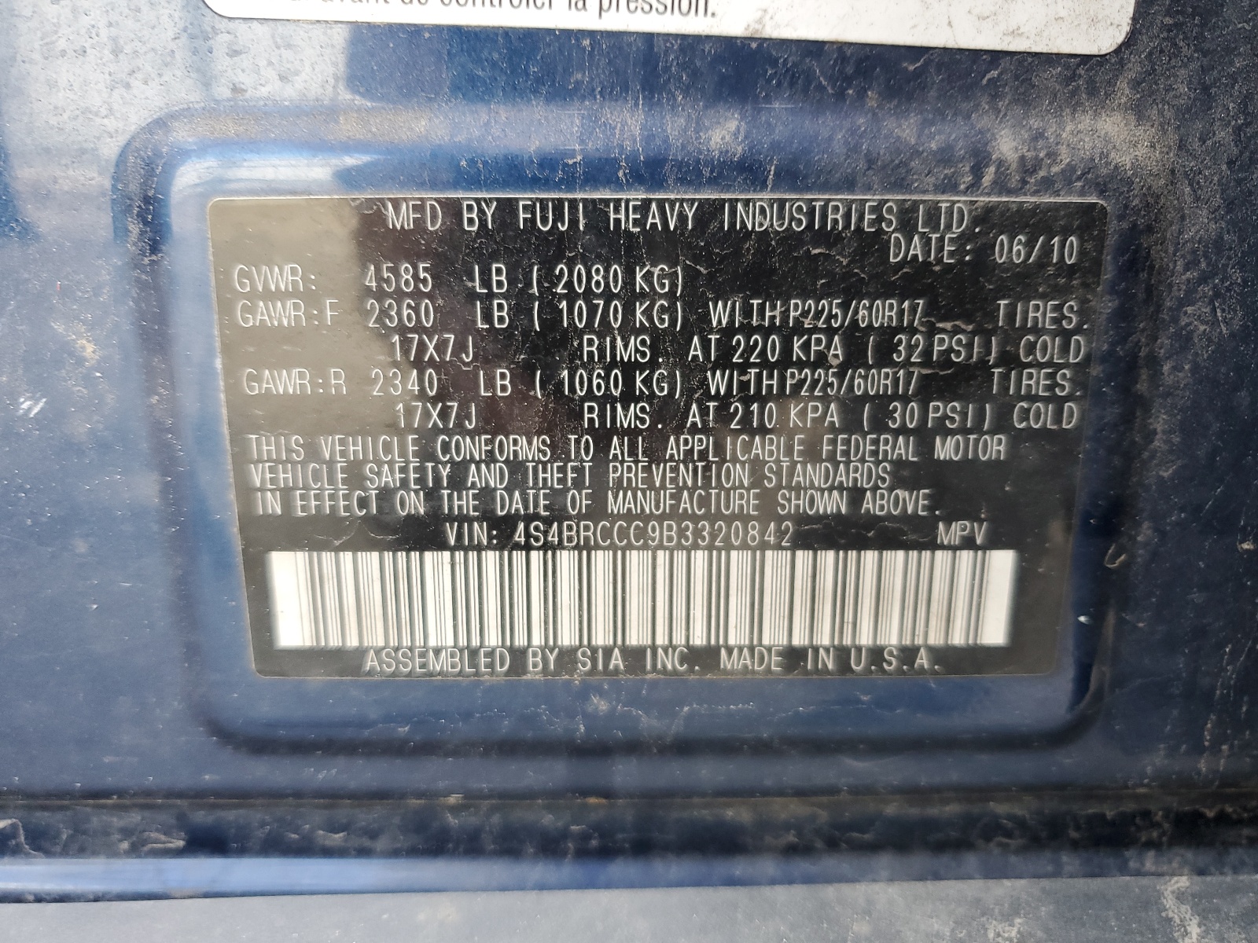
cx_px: 629
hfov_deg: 67.3
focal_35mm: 26
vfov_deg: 53.1
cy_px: 472
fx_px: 945
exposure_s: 1/60.2
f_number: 1.5
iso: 76
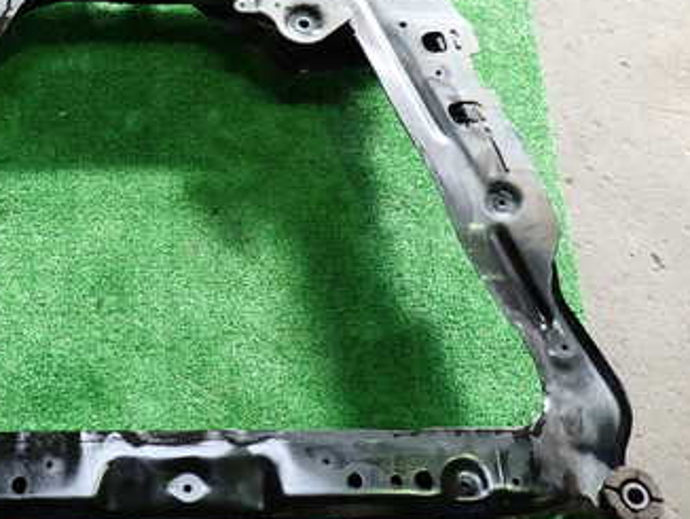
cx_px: 199
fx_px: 918
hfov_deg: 40.4
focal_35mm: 46
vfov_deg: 31.5
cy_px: 241
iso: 200
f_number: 2
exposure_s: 1/60
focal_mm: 4.5
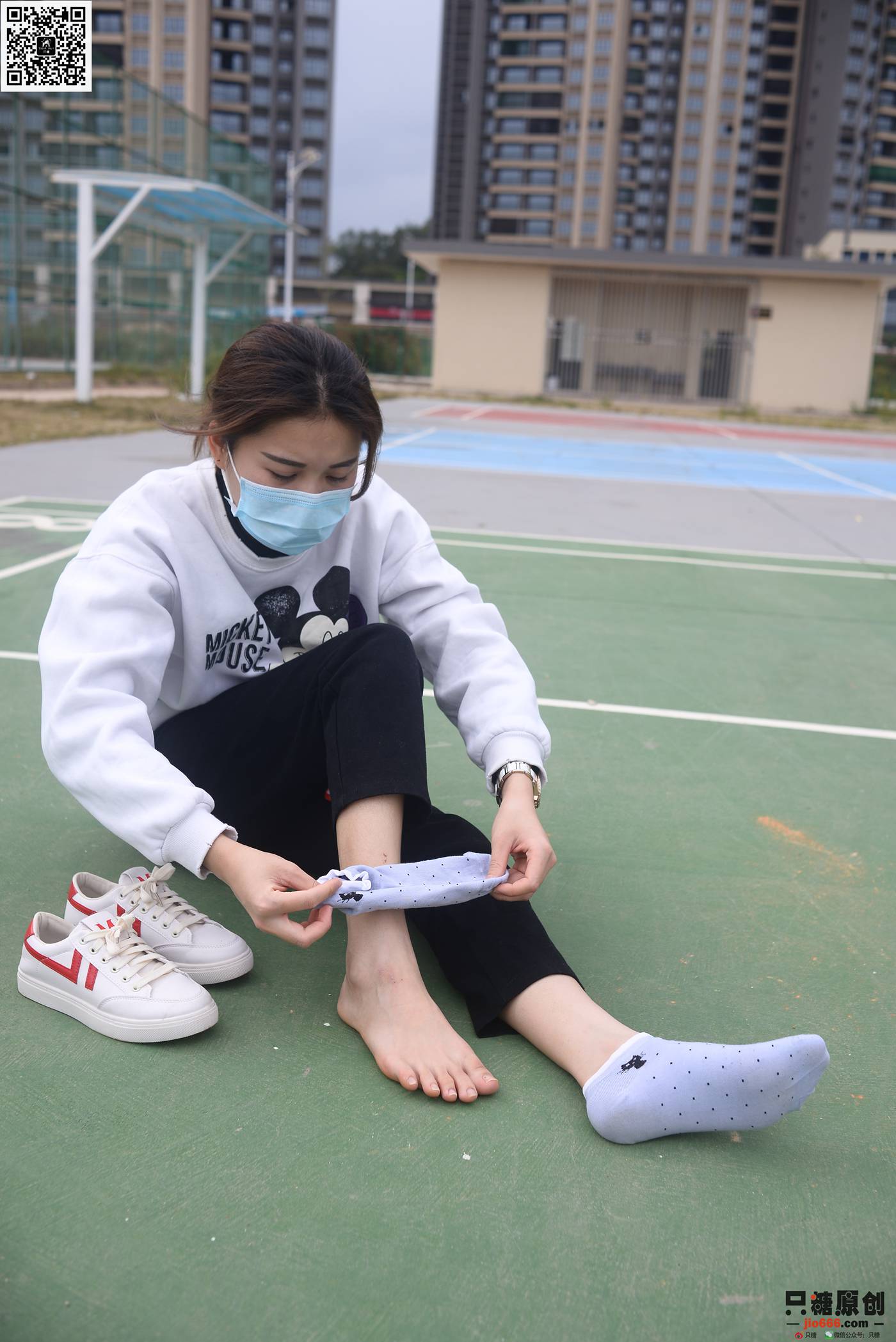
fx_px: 1305
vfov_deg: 54.4
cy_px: 671
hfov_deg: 37.9
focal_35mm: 35
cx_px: 448
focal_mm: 35
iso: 125
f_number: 5.6
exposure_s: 1/500
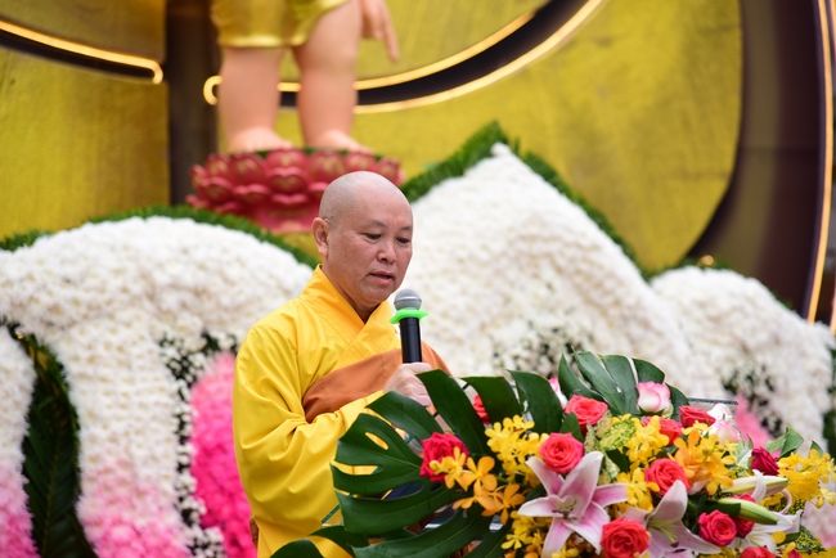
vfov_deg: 11.4
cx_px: 418
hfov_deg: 17.1
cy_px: 279
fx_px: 2788
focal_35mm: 120
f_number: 4
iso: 200
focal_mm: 120
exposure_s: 1/80
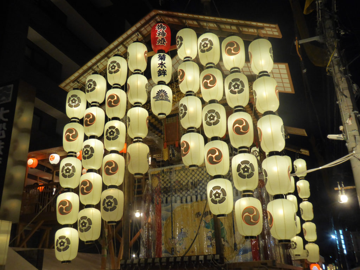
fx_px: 374
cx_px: 180
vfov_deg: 39.7
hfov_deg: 51.4
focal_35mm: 36
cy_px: 135
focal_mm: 6.3
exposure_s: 1/30
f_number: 3.7
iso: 400
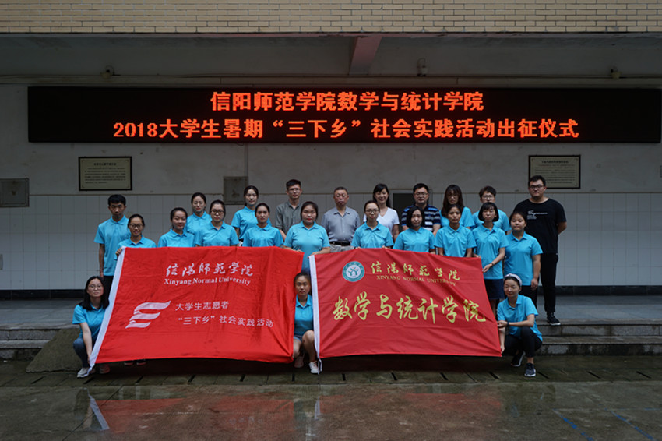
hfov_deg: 60.3
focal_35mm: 31
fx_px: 570
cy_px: 220
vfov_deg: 42.3
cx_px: 331
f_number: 4
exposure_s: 1/60
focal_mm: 31
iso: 100
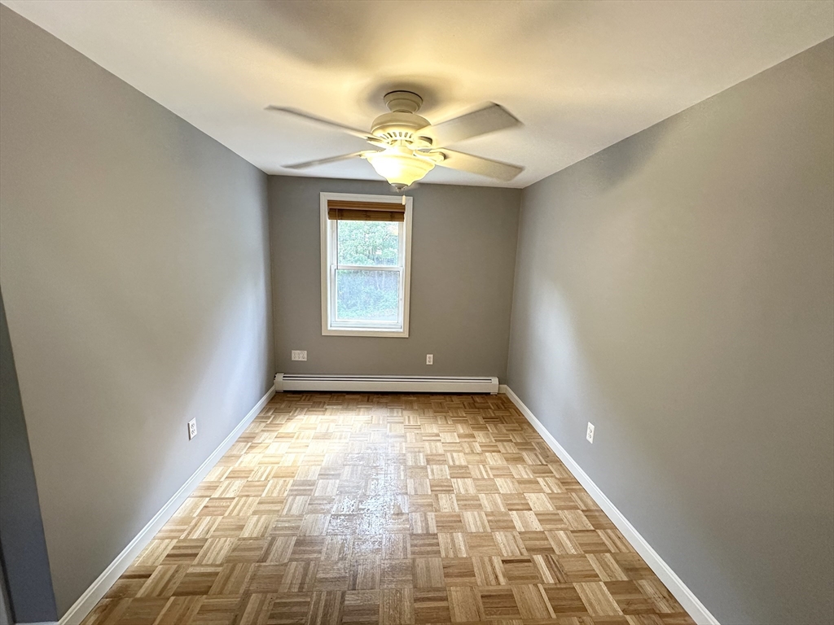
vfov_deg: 85.7
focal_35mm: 14
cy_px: 312
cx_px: 417
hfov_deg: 102.1
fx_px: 337
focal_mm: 2.22
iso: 200
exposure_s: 1/120
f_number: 2.2
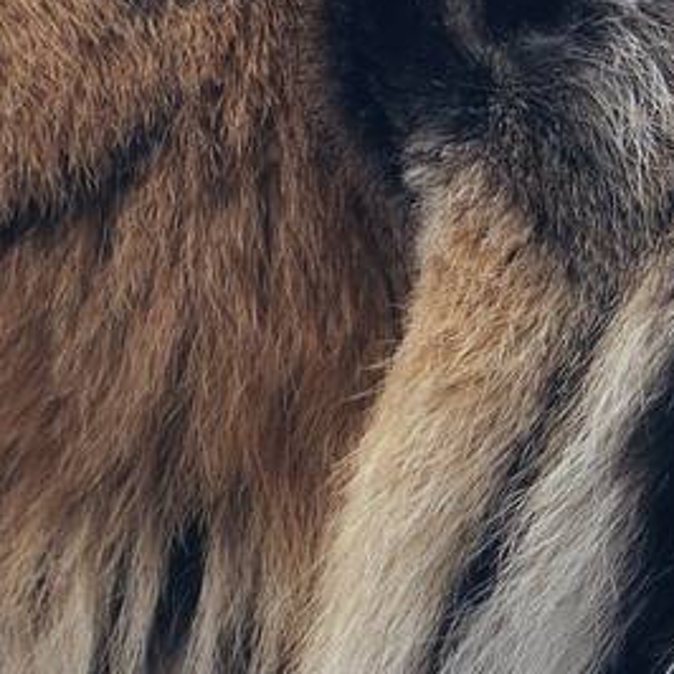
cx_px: 1115
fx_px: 16896
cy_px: 521
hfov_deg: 2.3
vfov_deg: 2.3
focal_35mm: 767
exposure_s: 1/500
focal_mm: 100
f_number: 3.2
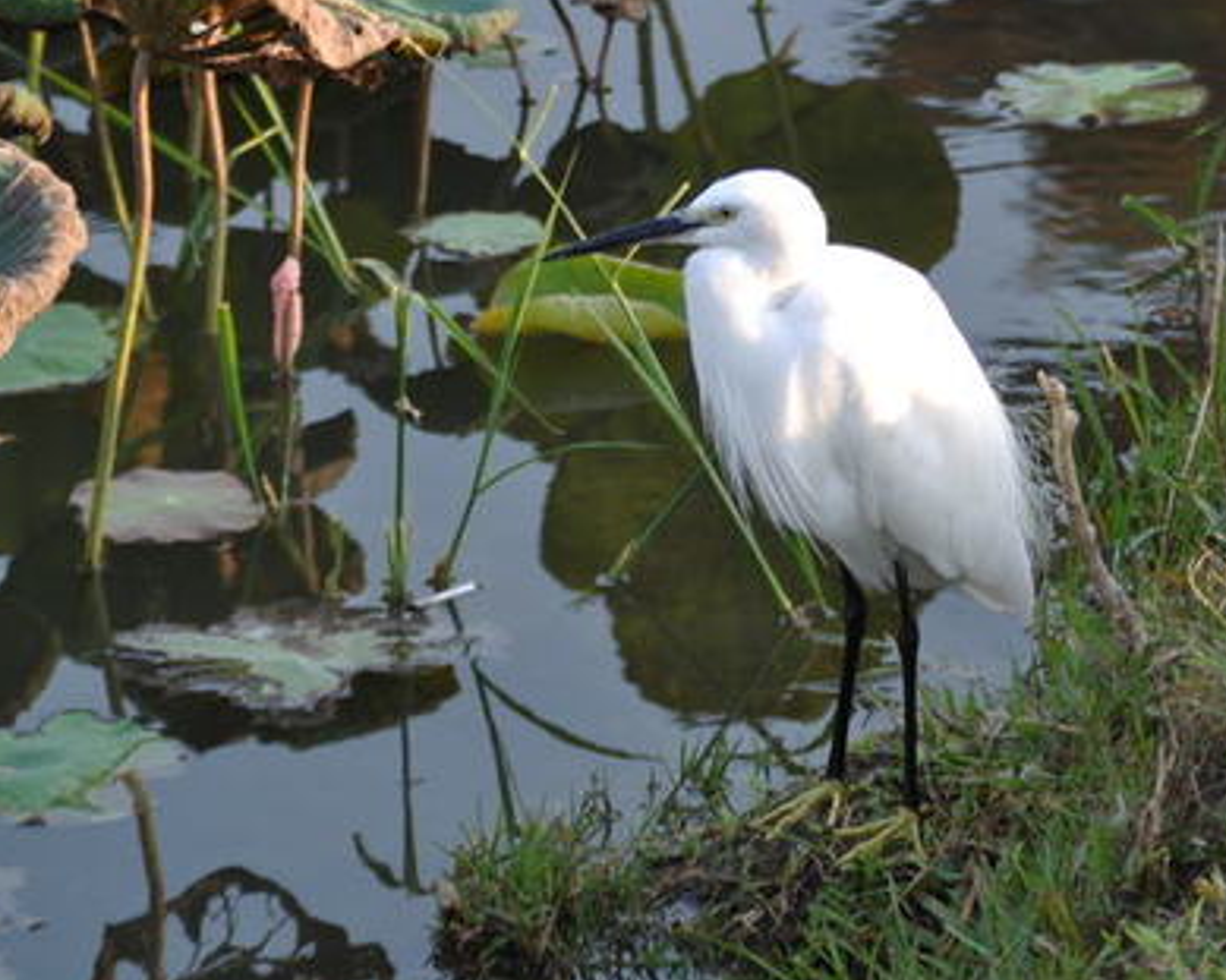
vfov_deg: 3.6
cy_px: 411
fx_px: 15744
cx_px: 659
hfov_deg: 4.5
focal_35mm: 434
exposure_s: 1/60
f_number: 6.3
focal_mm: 200
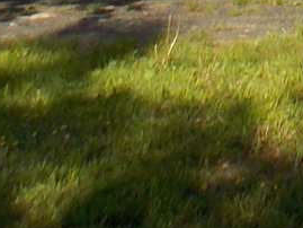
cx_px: 639
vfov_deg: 7.7
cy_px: -389
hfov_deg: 10.3
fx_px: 1532
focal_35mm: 175
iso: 80
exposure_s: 1/1000
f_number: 3.1
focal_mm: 4
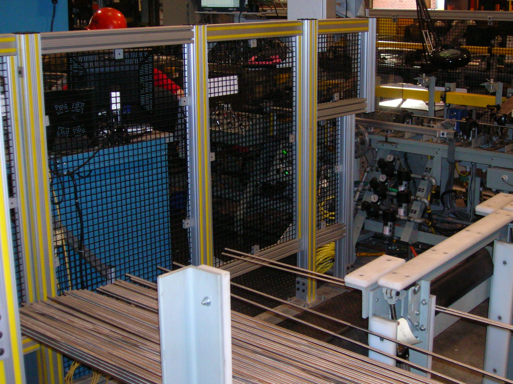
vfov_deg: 29.1
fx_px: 740
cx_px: 256
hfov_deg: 38.2
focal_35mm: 50
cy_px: 192
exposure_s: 1/60.1
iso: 200
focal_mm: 8.4
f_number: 3.3
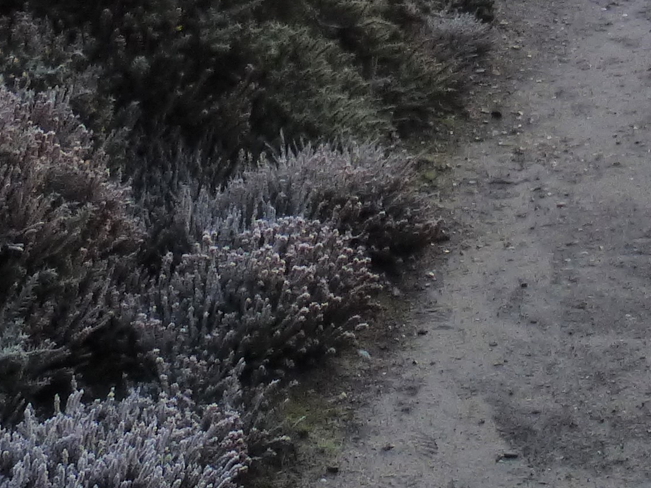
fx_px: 1542
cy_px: -207
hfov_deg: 22.8
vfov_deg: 16.6
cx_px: 661
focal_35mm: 82
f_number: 2.8
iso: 160
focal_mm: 3.58
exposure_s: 1/60
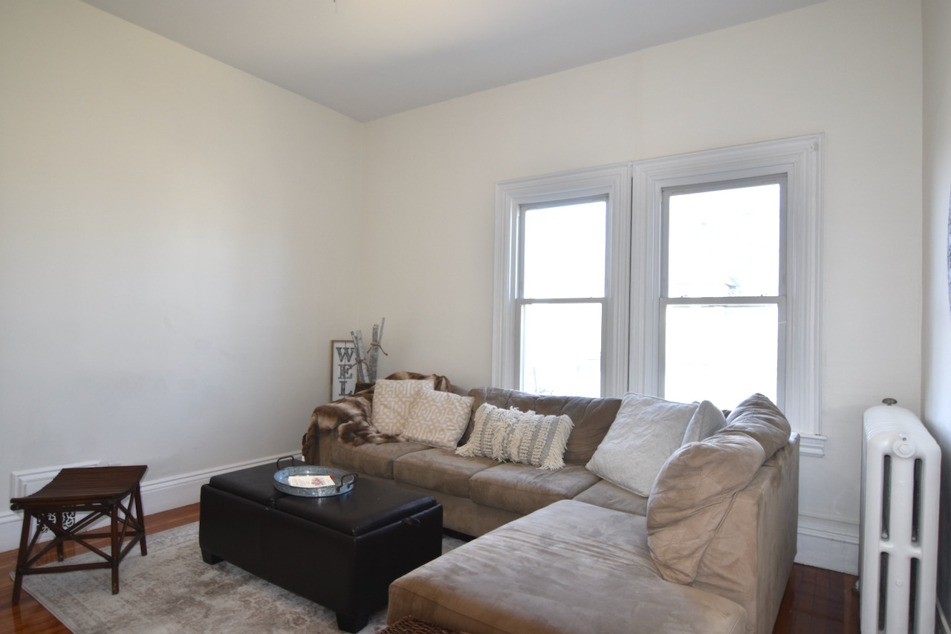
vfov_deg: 59.5
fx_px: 555
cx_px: 476
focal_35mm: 21
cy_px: 317
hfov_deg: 81.2
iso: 280
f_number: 2.8
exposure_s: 1/125
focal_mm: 14
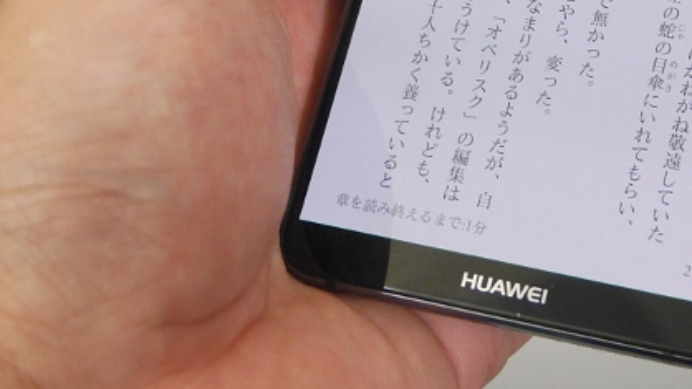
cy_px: -101
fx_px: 1761
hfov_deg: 21.7
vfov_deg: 12.3
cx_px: 627
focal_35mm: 96
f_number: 4.7
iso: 1250
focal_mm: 23
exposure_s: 1/60
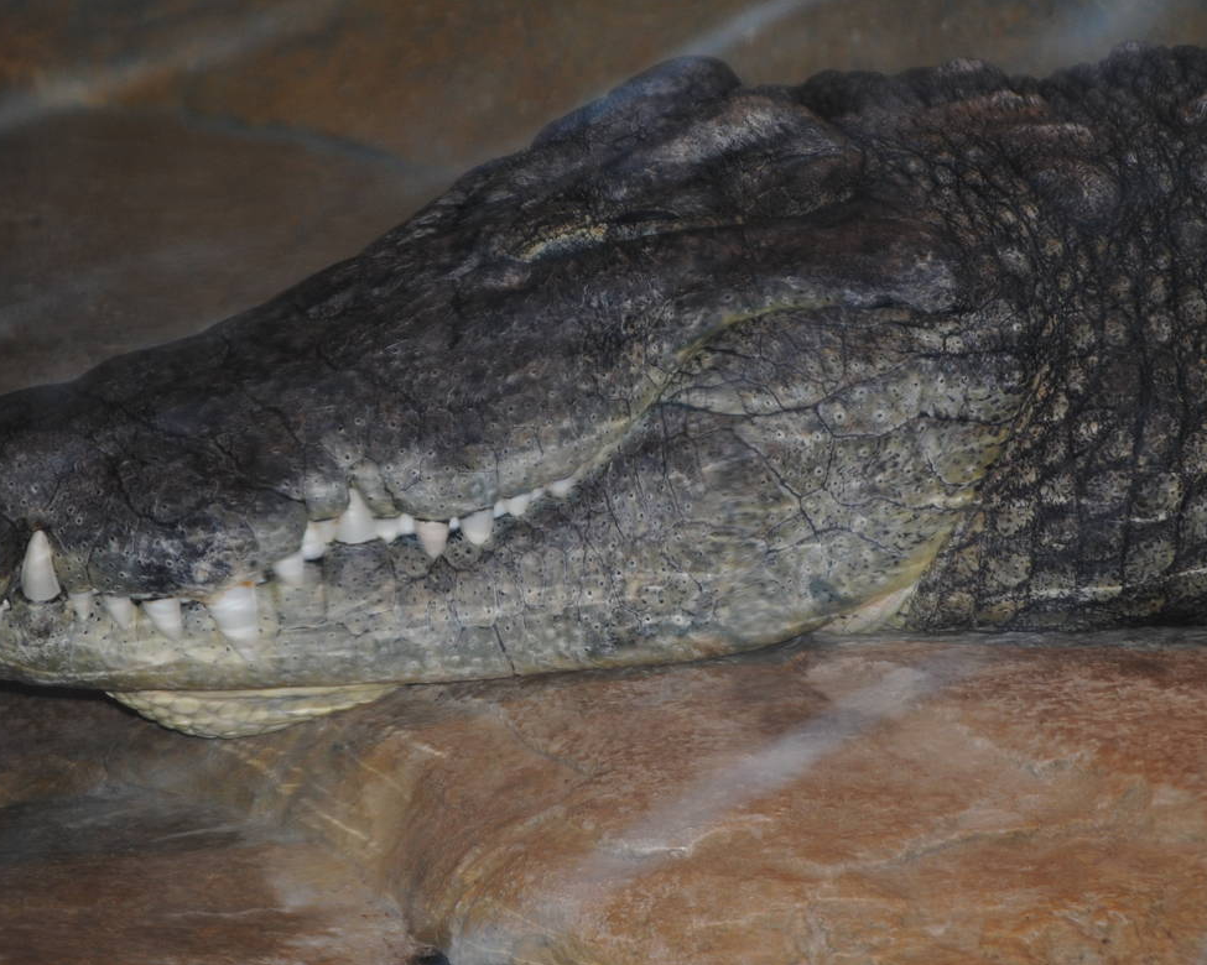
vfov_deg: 6.6
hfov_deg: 8.2
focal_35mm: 236
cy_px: 442
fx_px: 8431
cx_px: 524
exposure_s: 1/60
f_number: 4.5
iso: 200
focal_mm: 102
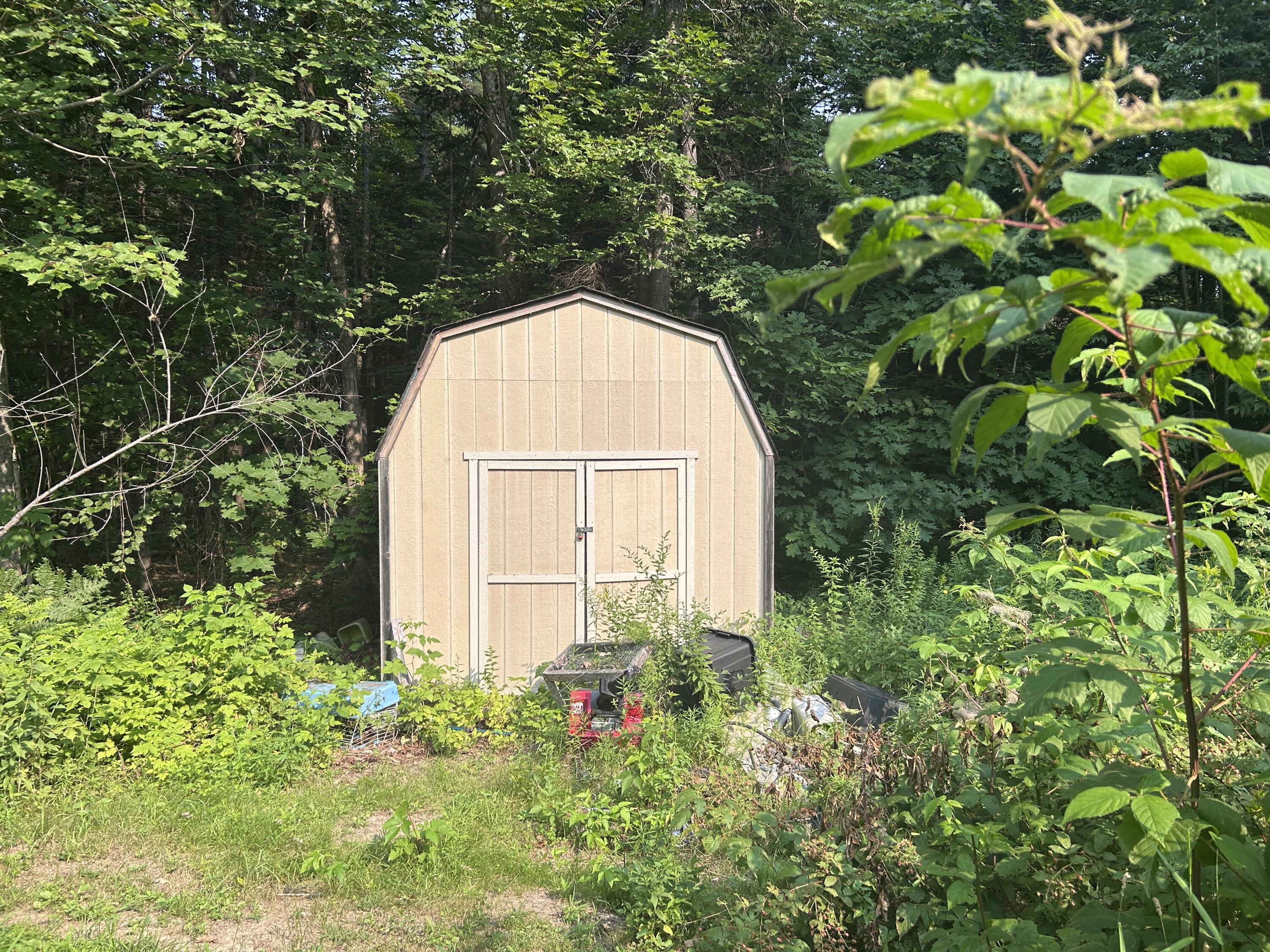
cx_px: 635
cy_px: 476
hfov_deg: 67.3
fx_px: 954
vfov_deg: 53.1
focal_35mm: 26
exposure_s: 1/1531
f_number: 1.5
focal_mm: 5.7
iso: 50
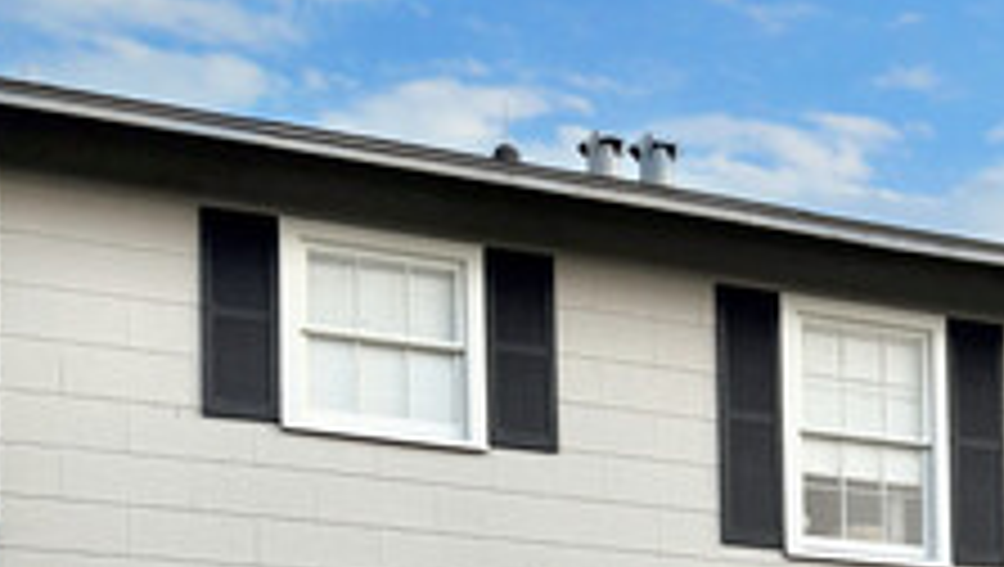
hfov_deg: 26.6
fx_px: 1999
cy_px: 958
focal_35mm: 75
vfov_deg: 14.5
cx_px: 1013
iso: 80
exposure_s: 1/1151
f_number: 1.8
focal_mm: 6.8
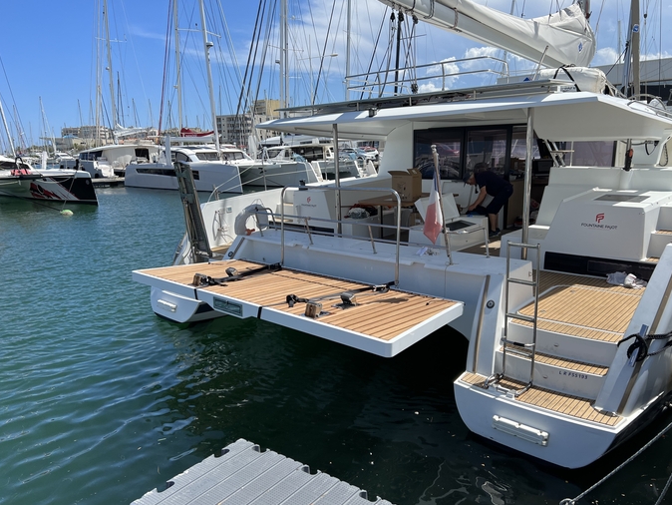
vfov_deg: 51.4
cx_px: 345
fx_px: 524
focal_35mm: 27
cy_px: 260
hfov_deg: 65.3
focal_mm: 5.7
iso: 50
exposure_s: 1/4630
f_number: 1.5
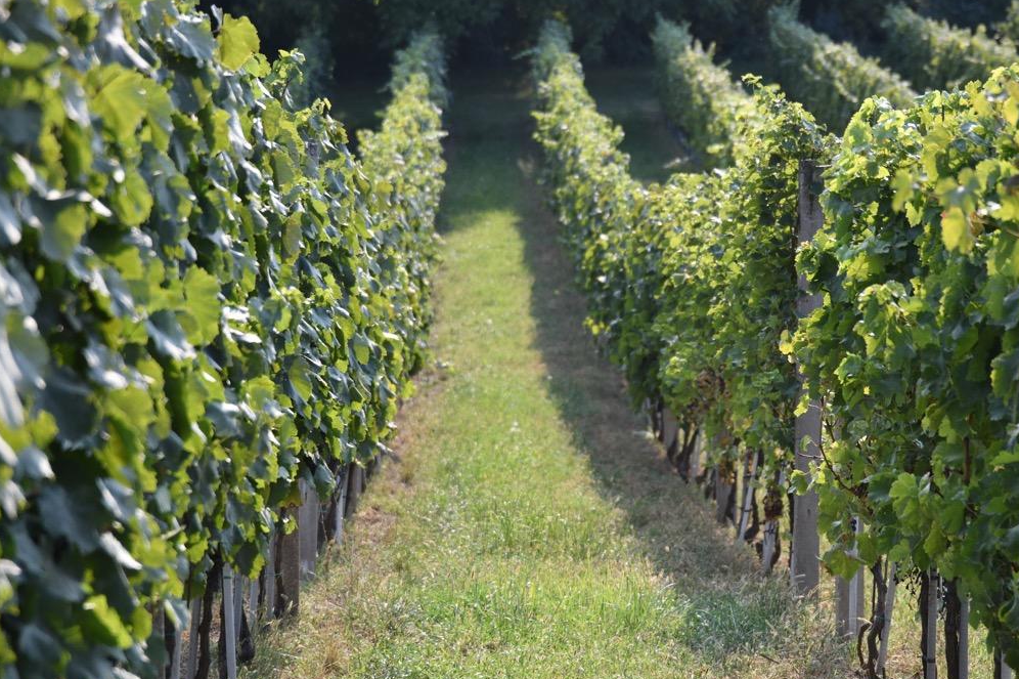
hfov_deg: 15.2
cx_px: 536
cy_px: 293
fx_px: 3819
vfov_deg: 10.1
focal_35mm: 135
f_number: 4
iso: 200
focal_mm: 105
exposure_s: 1/1000
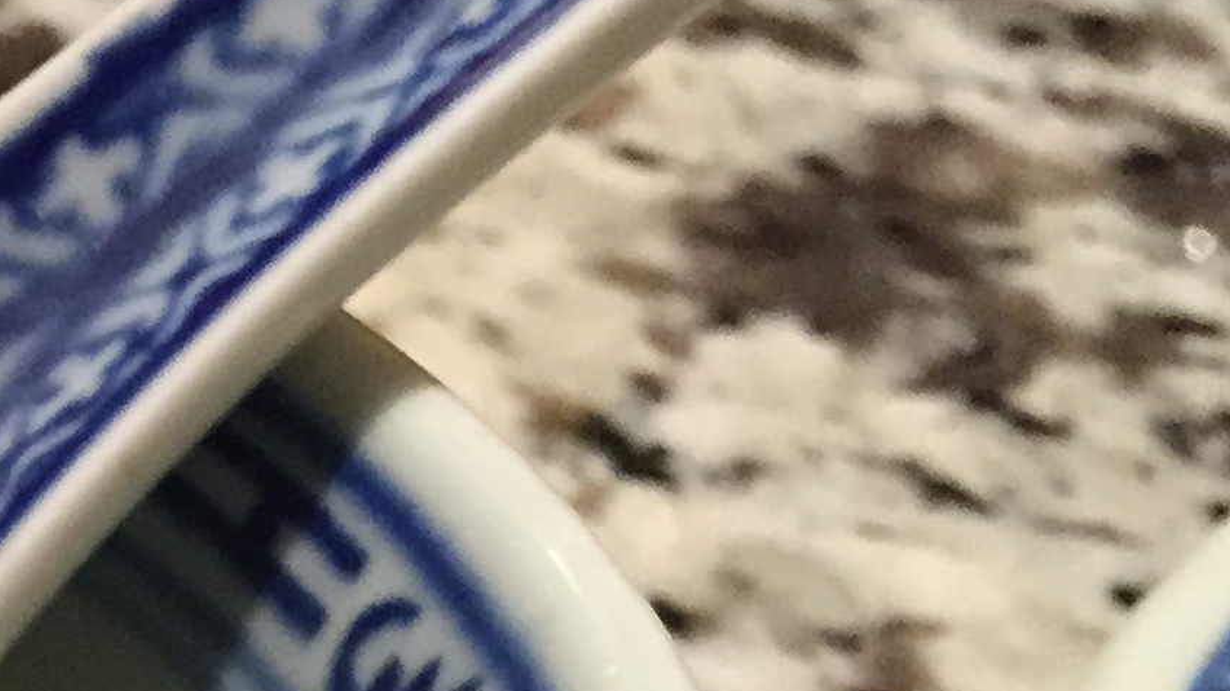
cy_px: 969
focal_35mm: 122
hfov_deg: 15.0
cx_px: -1051
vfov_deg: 9.7
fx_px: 3978
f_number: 2.2
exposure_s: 1/30
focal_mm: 4.15
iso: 160
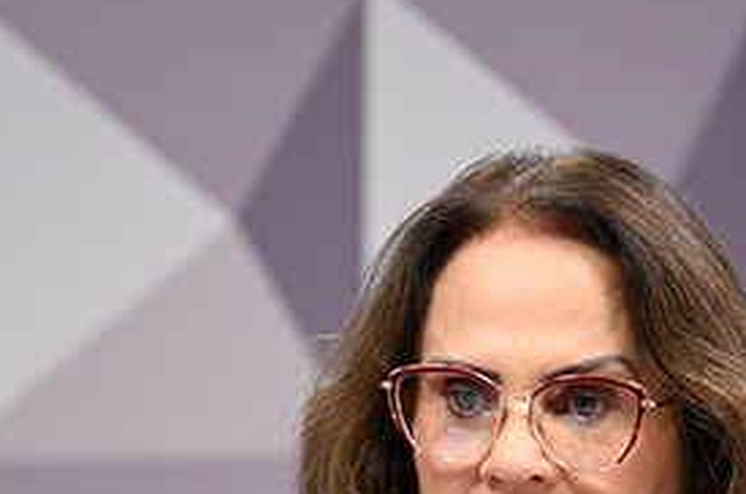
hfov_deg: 3.3
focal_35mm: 626
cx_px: 442
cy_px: 540
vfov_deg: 2.2
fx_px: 12942
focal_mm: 200
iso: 1250
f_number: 2.8
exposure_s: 1/160
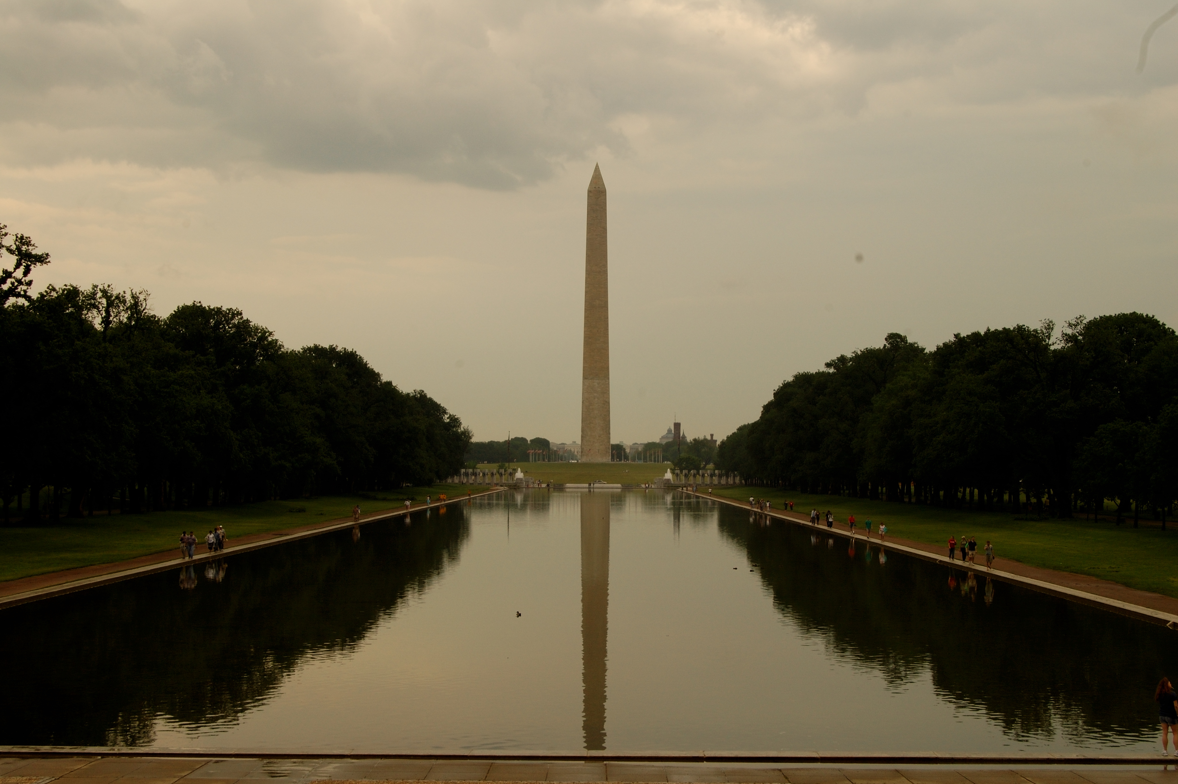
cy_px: 392
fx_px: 1962
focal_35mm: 60
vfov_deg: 22.6
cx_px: 589
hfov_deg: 33.4
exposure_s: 1/60
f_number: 14
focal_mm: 40
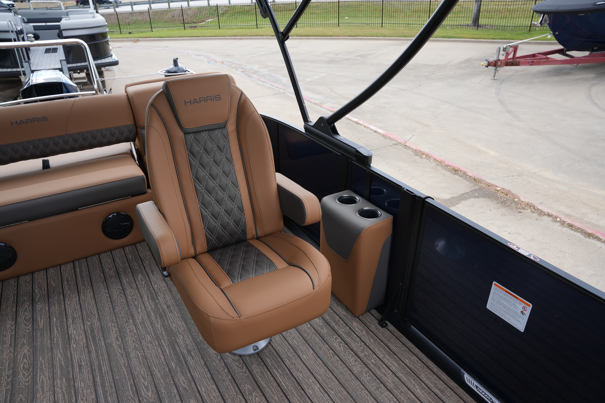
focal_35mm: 24
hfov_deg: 73.7
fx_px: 403
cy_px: 202
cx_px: 302
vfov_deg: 53.1
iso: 100
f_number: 5.6
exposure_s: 1/125
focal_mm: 24
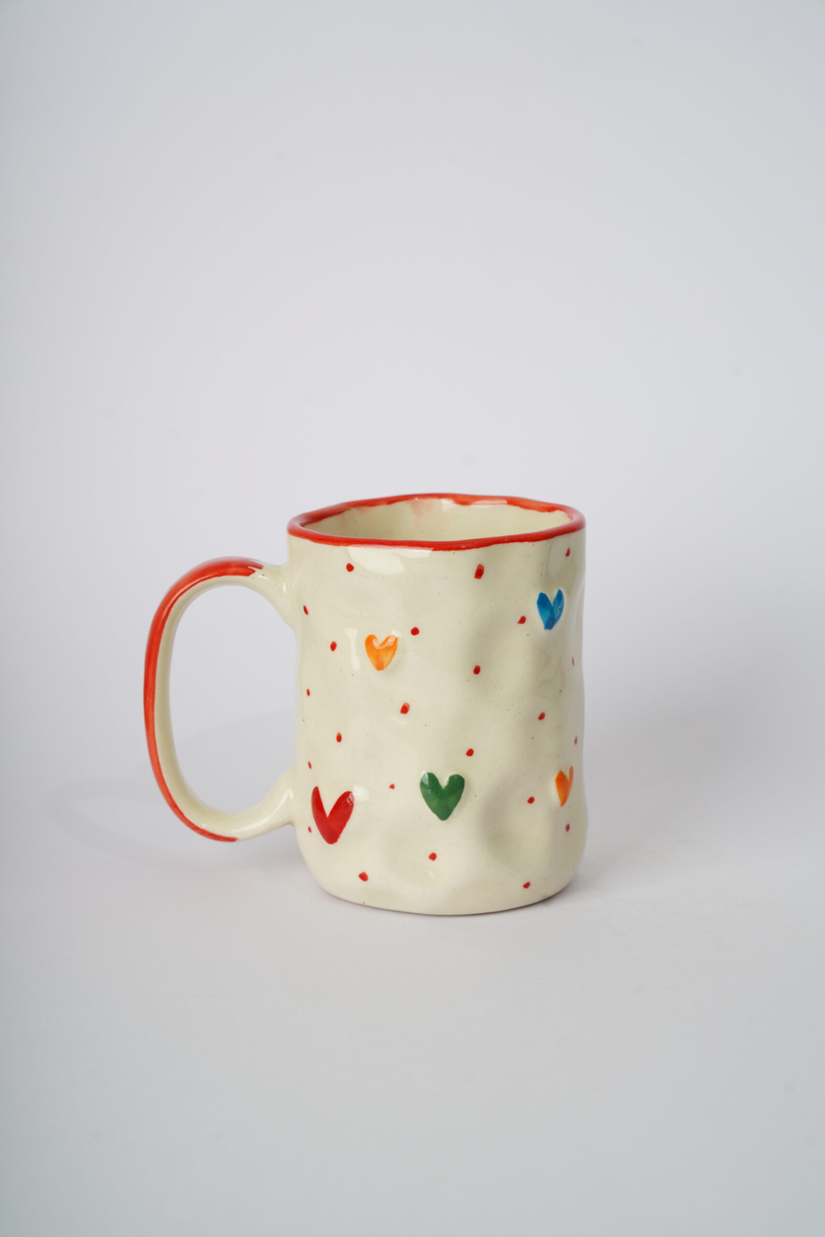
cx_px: 412
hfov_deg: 20.9
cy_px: 618
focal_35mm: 65
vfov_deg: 31.0
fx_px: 2234
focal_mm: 65
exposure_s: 1/160
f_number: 8
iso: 100
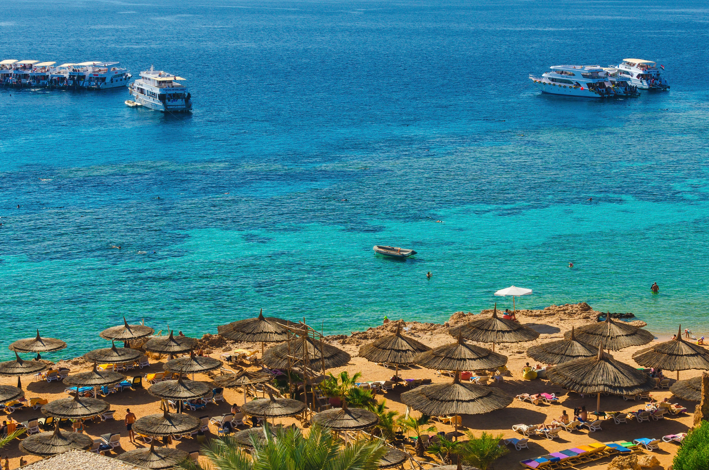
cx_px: 324
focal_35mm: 69
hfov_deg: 29.4
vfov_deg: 19.7
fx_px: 1349
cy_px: 168
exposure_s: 1/200
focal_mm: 35
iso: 125
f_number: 8
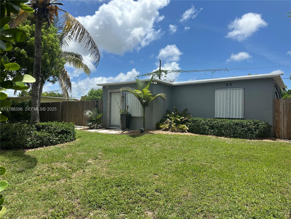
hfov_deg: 71.6
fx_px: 202
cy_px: 110
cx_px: 146
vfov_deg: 56.8
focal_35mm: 24
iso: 80
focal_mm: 6.86
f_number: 1.78
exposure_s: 1/5263
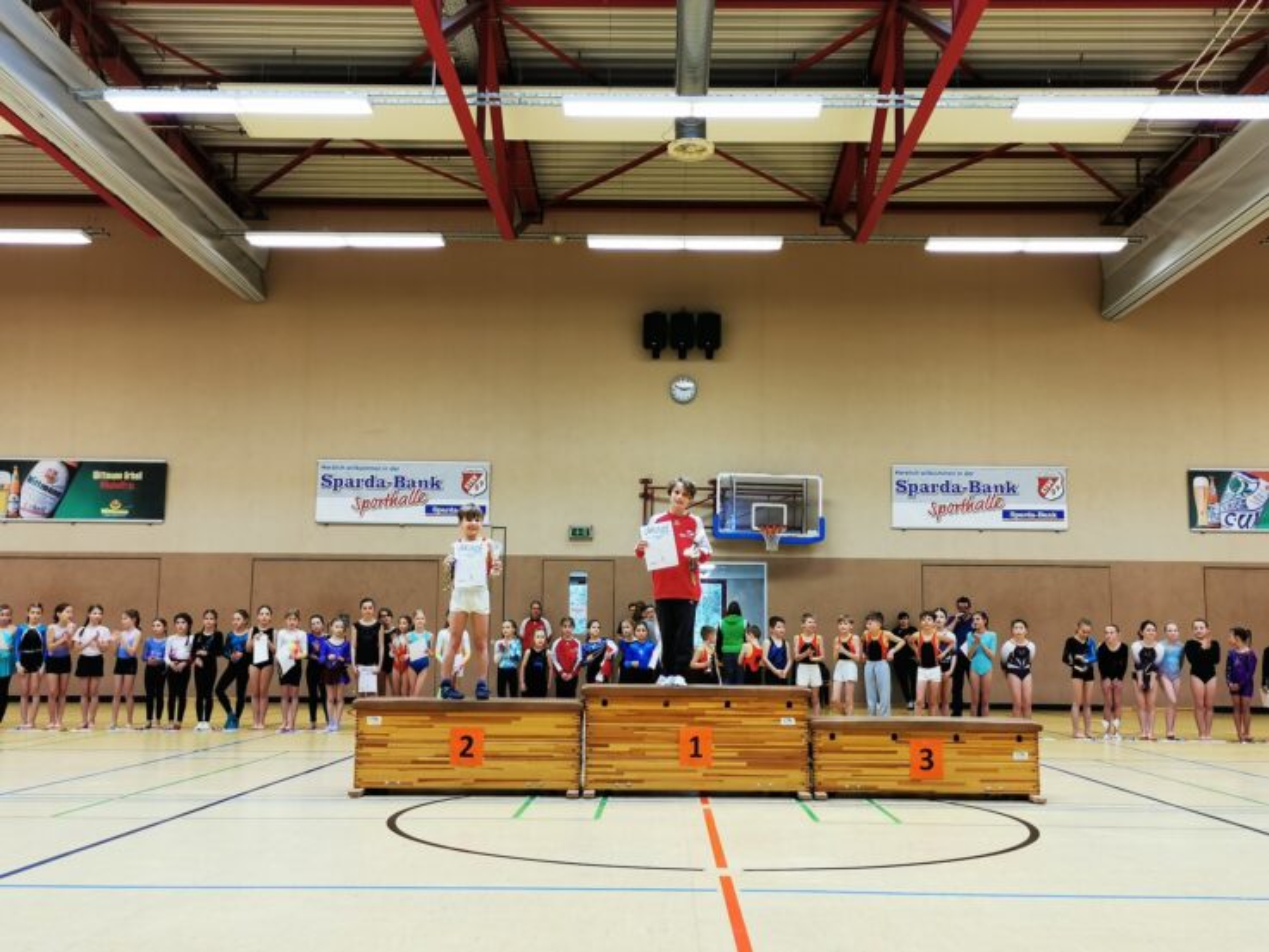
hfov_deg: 52.6
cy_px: 476
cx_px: 634
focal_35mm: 35
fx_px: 1283
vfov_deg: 40.7
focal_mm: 5.58
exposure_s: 1/100
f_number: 1.8
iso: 125
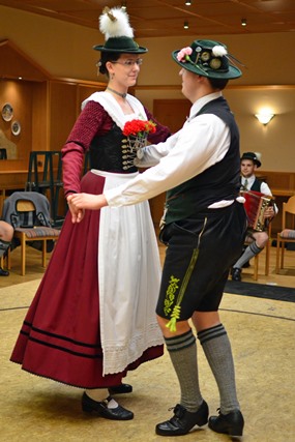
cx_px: 148
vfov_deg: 37.8
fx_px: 645
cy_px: 221
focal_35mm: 52
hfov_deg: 25.8
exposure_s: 1/250
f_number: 1.8
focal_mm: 35
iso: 2000
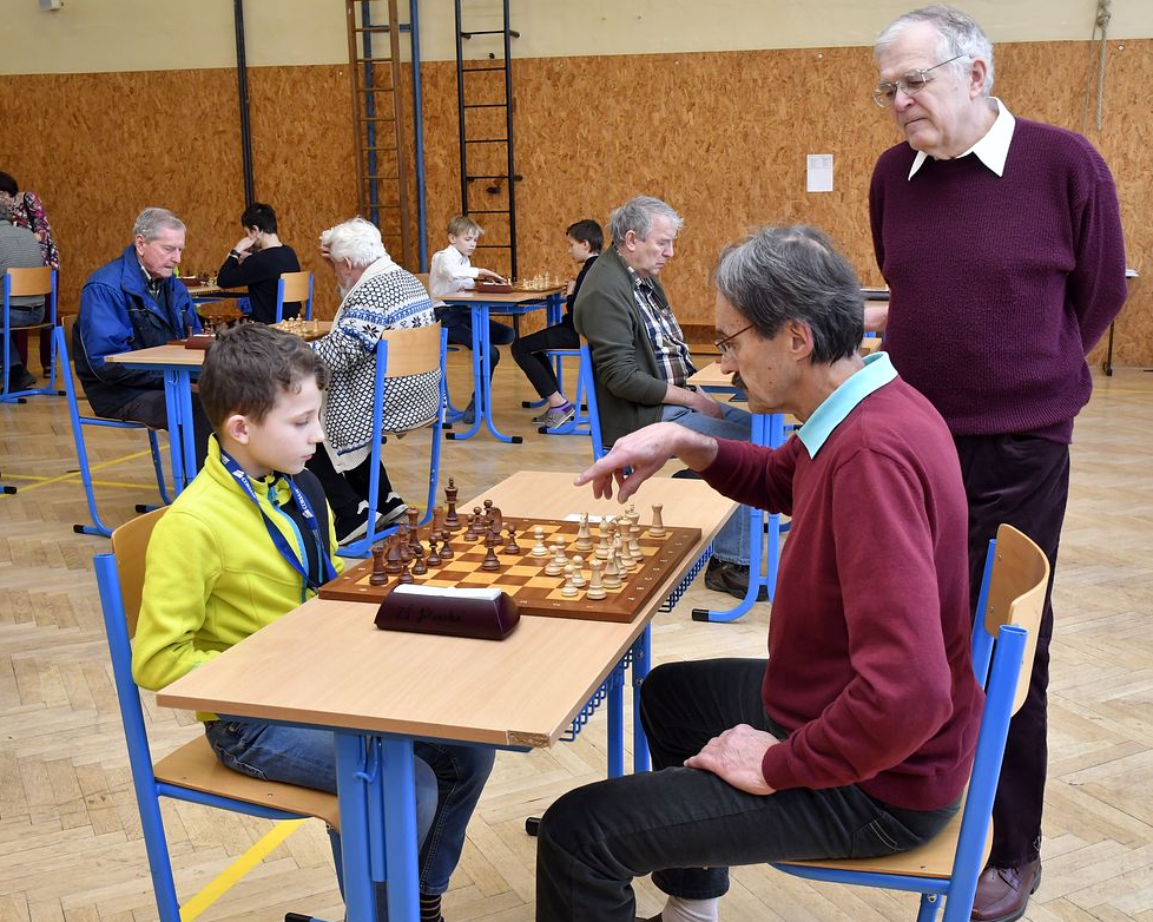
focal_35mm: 38
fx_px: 1296
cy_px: 465
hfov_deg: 47.9
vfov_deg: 39.1
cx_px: 635
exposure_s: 1/160
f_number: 6.3
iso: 1250
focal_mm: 22
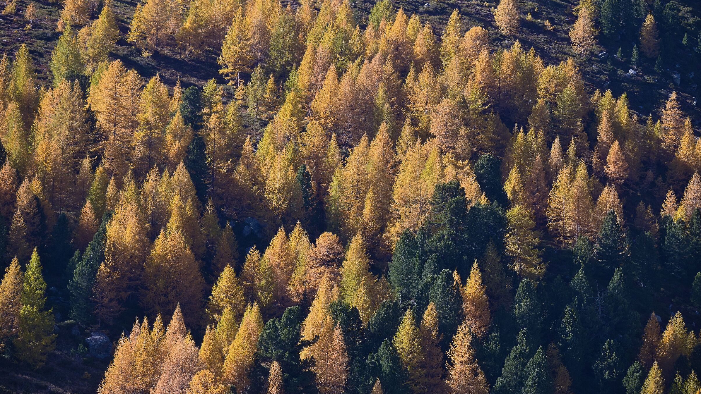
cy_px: 175
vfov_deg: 6.4
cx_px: 350
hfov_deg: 11.4
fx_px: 3513
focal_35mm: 189
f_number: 5.6
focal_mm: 180
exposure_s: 1/2000
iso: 800
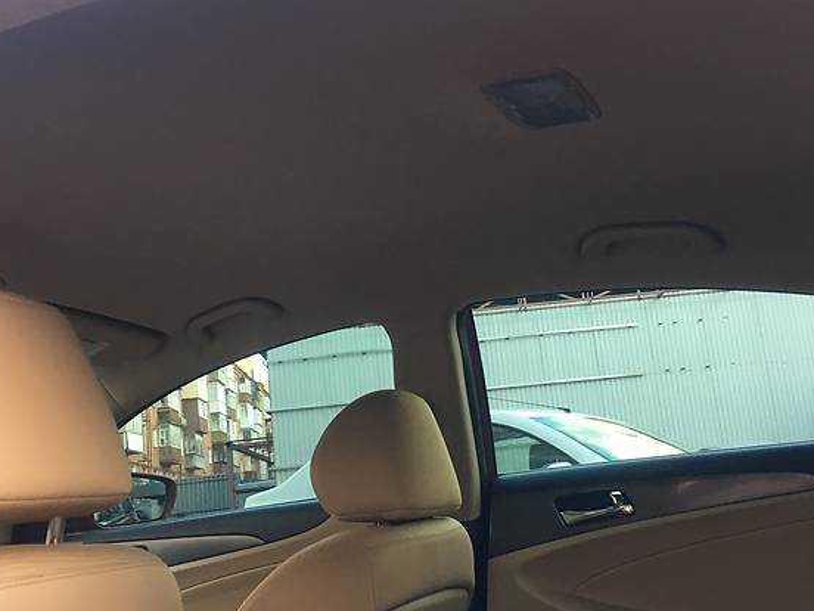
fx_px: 988
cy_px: 323
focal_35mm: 42
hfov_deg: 44.8
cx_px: 411
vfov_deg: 34.3
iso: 40
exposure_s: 1/33
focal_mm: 4.2
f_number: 2.2
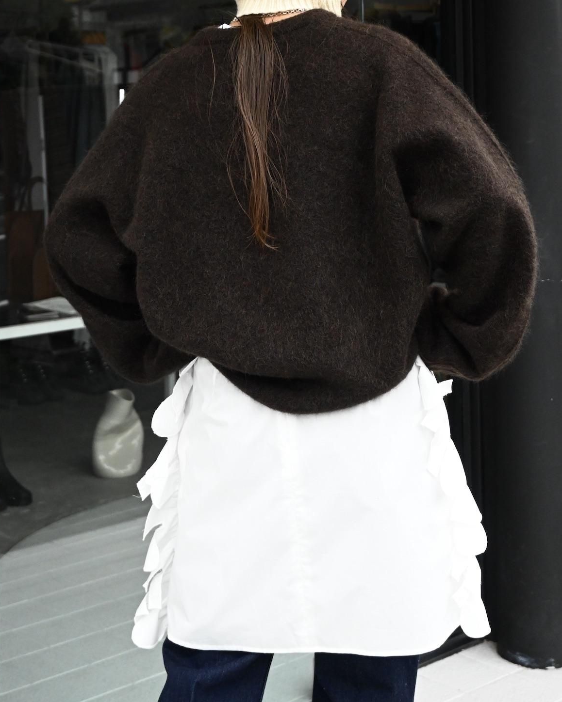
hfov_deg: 26.7
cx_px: 286
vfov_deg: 33.1
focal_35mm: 57
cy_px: 312
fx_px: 1183
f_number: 5
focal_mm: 32.5
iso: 3200
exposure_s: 1/640
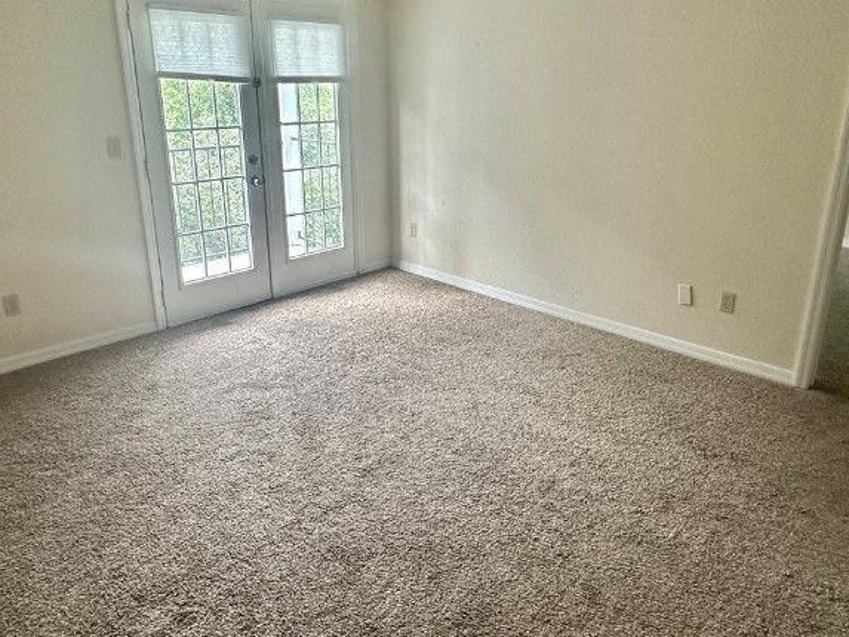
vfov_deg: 54.5
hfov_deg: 69.4
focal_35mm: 25
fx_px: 613
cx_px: 428
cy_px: 255
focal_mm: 2.22
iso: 250
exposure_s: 1/99
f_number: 2.2
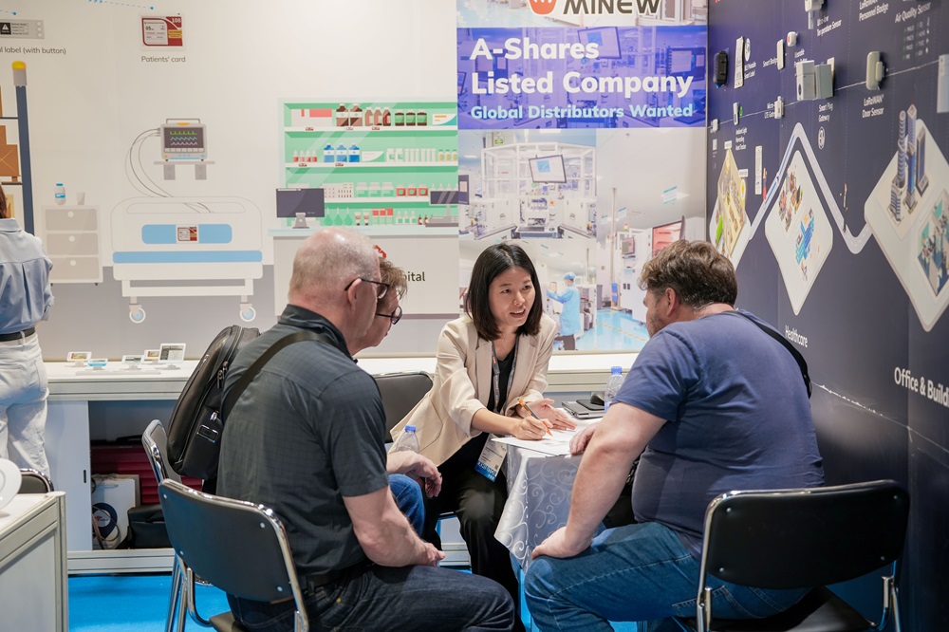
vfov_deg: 27.2
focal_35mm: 50
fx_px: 1307
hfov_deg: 39.9
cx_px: 474
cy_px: 316
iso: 400
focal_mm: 49.6
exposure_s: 1/77.6
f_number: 3.2
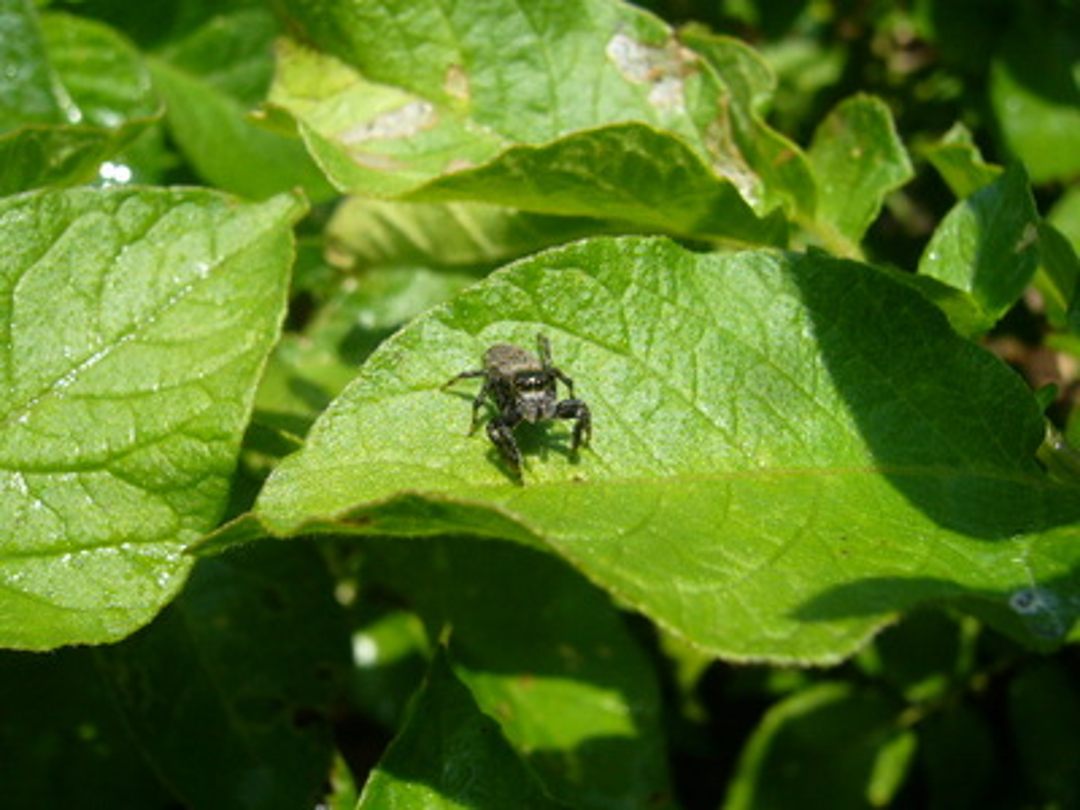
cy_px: 405
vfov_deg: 40.7
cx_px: 540
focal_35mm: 35
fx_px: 1092
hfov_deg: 52.6
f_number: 5.6
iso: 80
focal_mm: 5.8
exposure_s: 1/250
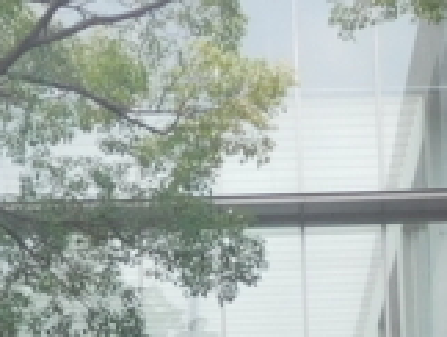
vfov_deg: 7.0
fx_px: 2612
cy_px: 790
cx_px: 47
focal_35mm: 202
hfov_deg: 9.7
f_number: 3.6
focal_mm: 5.7
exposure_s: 1/125
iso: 125
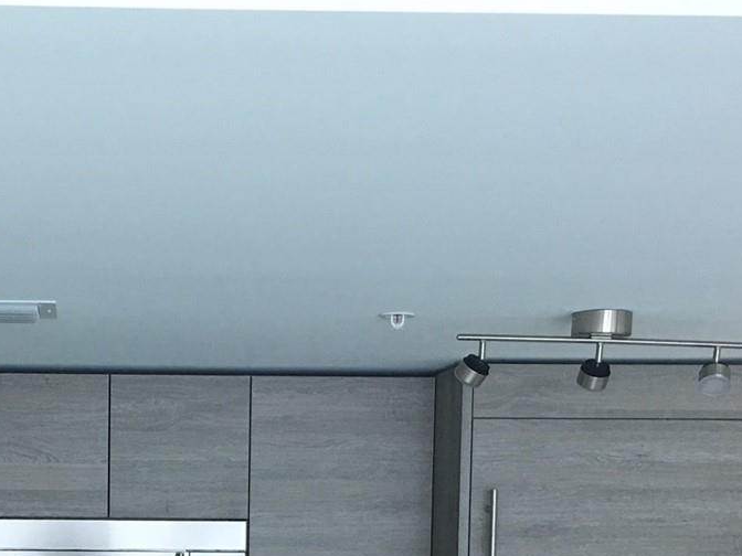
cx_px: 94
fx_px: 1479
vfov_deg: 20.2
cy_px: 632
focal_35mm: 69
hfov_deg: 27.3
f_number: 2.2
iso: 40
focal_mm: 4.15
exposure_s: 1/30
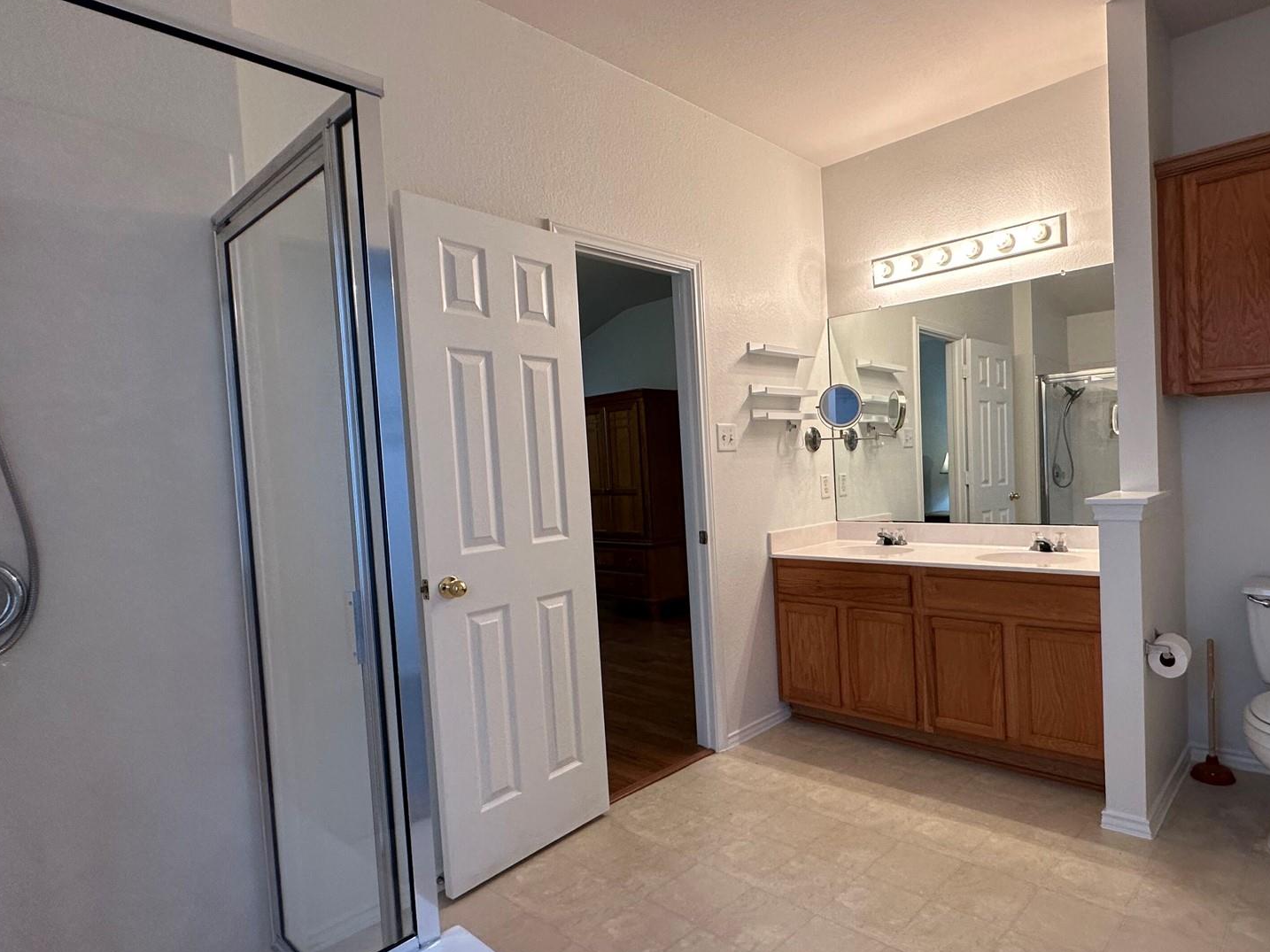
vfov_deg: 65.9
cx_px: 798
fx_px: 734
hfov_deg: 80.2
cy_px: 496
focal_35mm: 20
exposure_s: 1/120
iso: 200
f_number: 2.2
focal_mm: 2.22
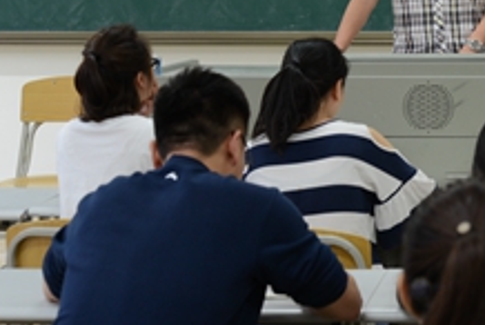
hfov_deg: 16.1
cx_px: 616
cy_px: -70
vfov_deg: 11.1
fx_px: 1632
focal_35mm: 121
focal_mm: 44
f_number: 4.5
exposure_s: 1/30
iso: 640
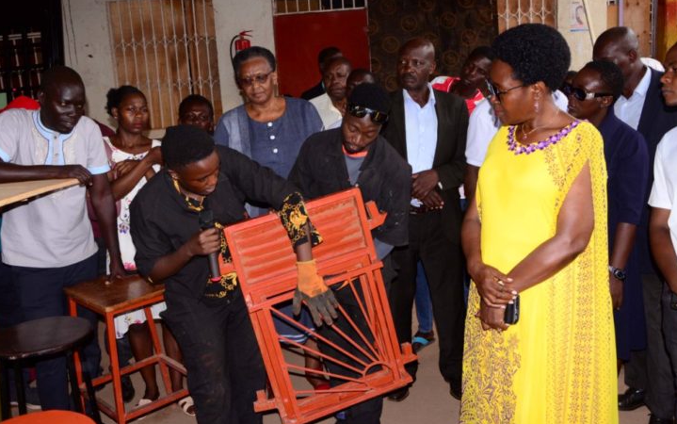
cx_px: 348
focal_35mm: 35
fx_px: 646
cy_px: 215
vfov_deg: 36.3
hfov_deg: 55.3
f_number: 7.1
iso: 1000
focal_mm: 22
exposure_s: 1/250
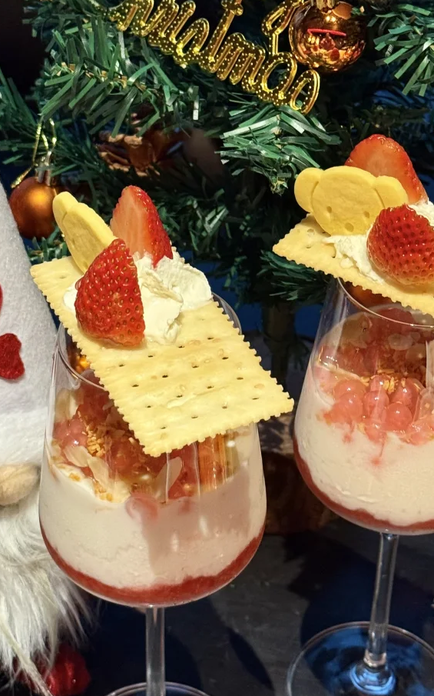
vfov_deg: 25.5
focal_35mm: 81
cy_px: 337
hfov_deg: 16.1
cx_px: 219
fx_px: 1534
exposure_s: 1/47
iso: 250
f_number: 1.78
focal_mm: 6.76
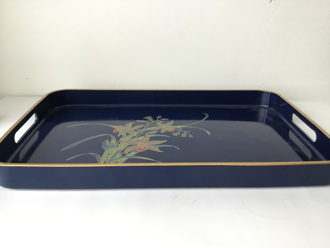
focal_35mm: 31
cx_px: 165
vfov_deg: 45.4
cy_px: 124
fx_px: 296
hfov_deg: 58.4
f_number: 2.4
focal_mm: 3.3
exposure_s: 1/33
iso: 64
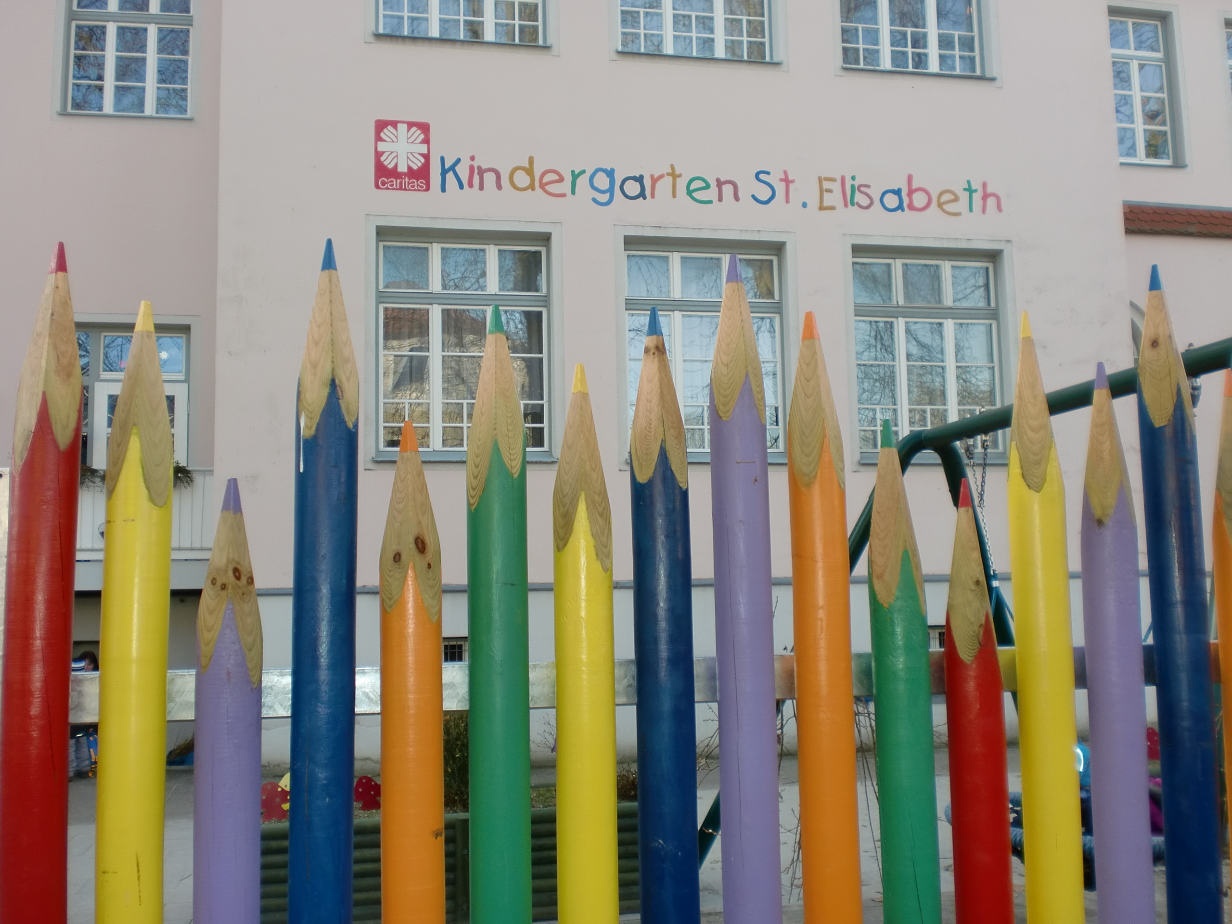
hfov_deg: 52.6
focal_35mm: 35
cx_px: 616
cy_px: 462
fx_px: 1246
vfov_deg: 40.7
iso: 64
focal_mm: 6.3
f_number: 3.1
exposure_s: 1/125
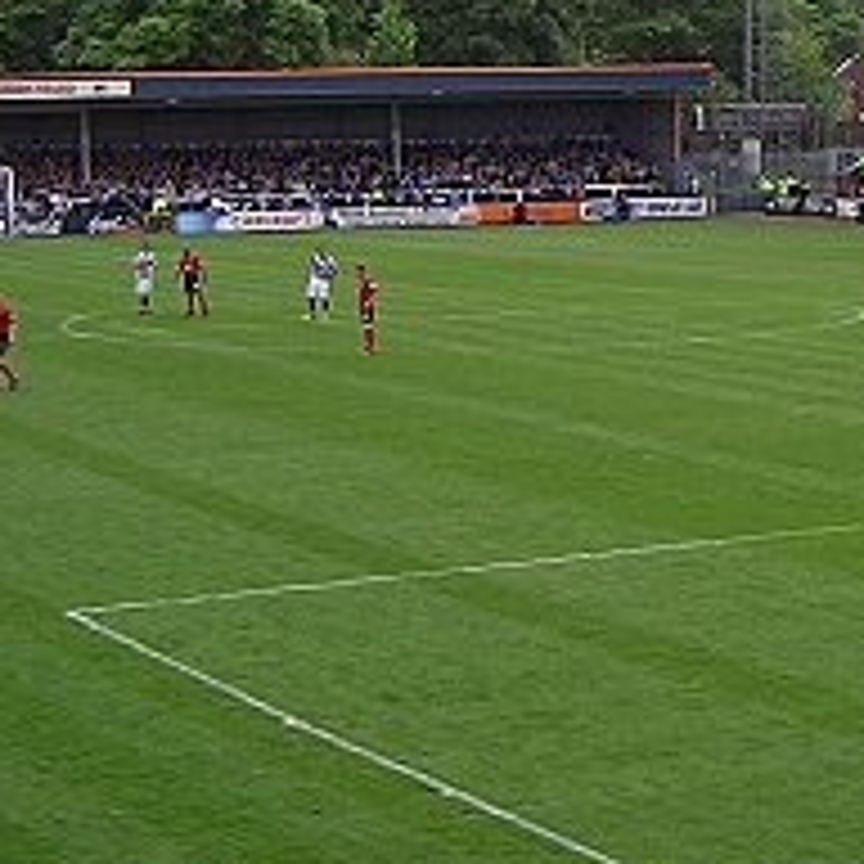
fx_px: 3050
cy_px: 288
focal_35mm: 108
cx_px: 1058
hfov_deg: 15.5
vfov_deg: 16.1
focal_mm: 8
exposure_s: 1/500
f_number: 2.8
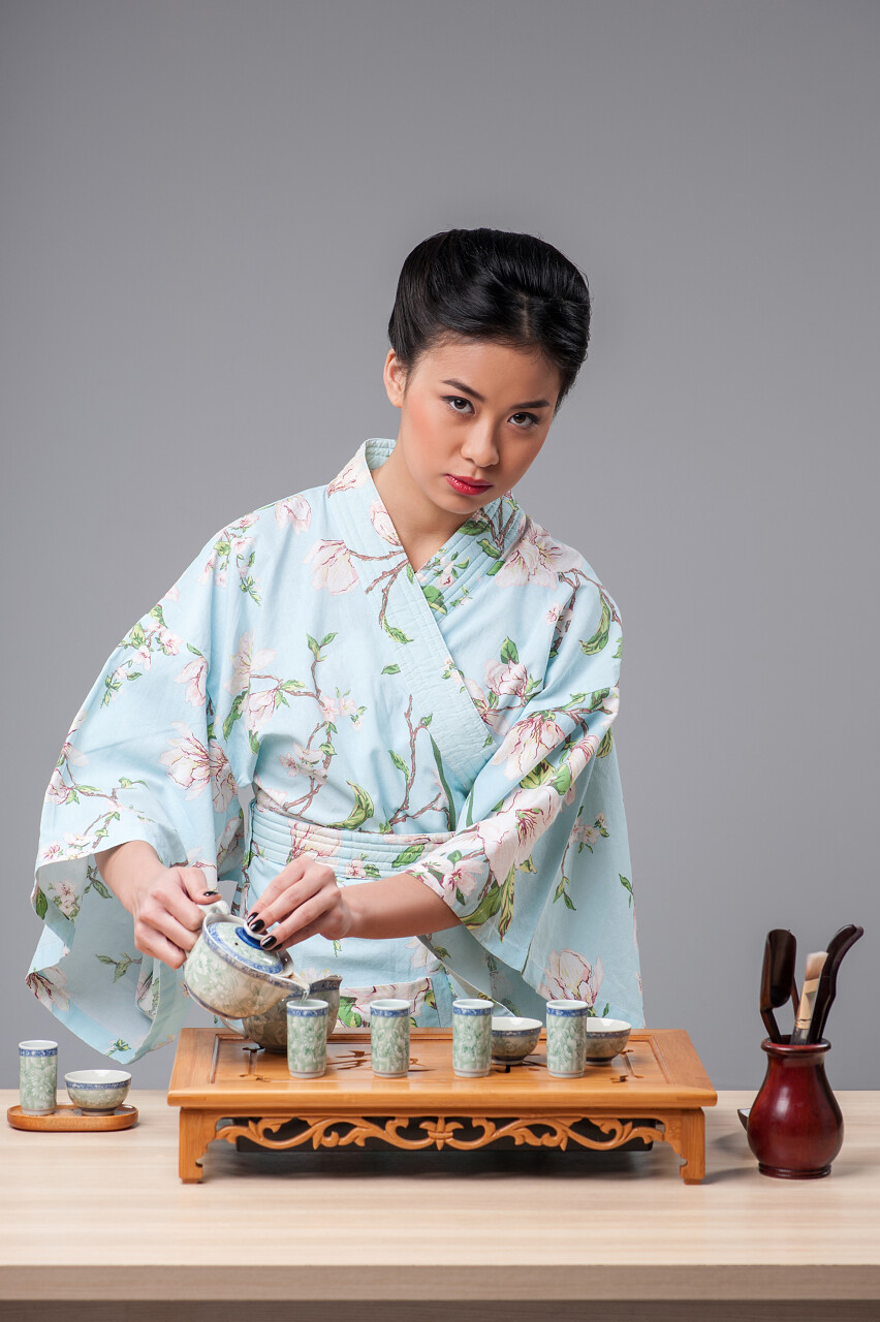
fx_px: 3854
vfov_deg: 19.5
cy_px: 661
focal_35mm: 105
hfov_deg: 13.0
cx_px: 440
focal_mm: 105
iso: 200
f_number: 11
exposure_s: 1/200
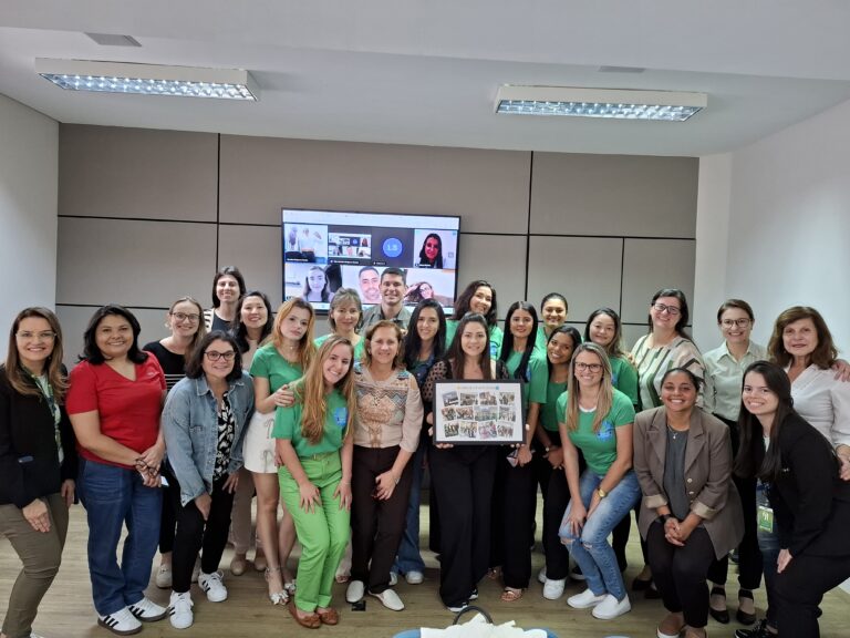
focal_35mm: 23
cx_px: 425
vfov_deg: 58.9
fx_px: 565
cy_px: 319
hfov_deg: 73.9
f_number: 1.8
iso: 320
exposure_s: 1/60
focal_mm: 5.54
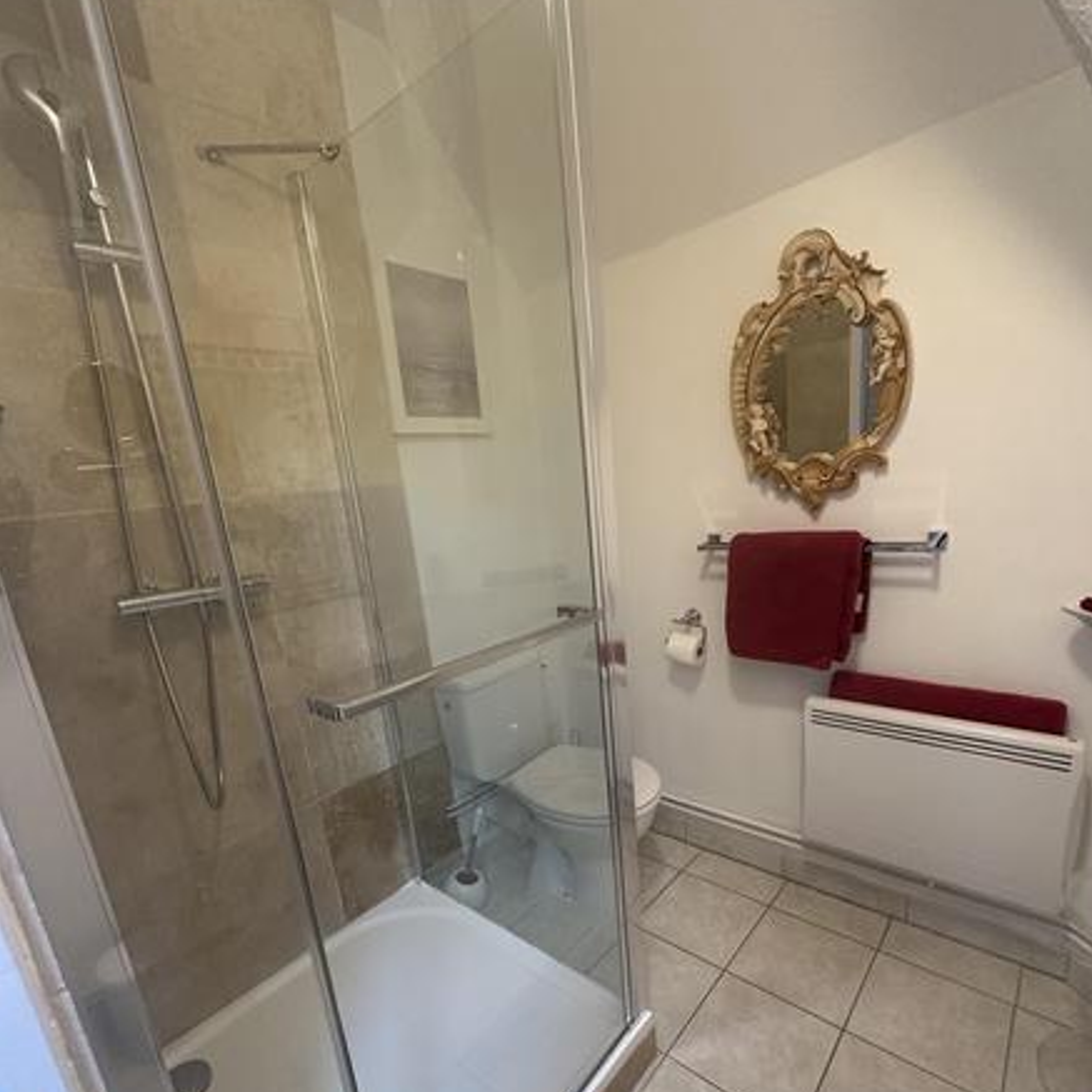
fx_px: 607
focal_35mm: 17
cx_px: 560
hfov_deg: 84.0
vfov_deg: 83.3
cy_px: 637
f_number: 2.2
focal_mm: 2.22
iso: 320
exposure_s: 1/50
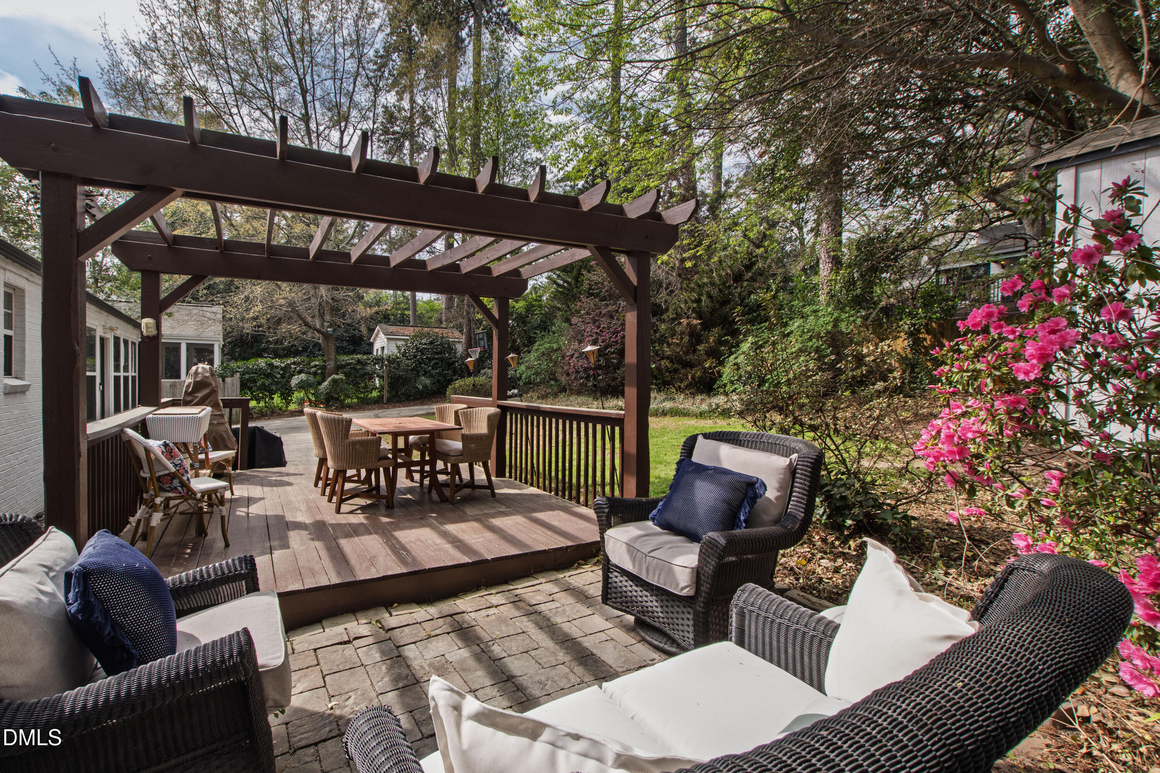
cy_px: 386
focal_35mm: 15
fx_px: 483
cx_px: 580
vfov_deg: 77.3
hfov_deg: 100.4
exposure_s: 1/80
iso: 125
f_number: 8
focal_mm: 10
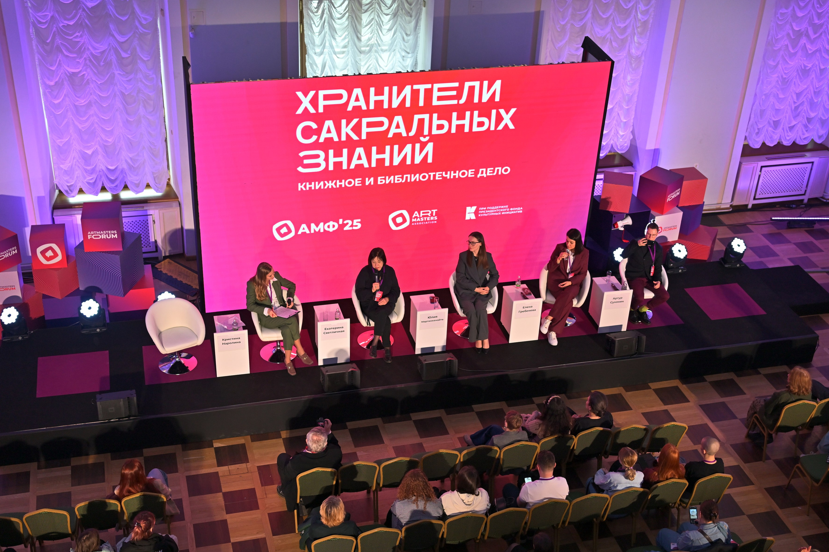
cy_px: 314
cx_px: 422
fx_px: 1059
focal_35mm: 46
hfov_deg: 42.7
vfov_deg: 29.2
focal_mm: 40
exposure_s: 1/160
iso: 500
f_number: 2.8
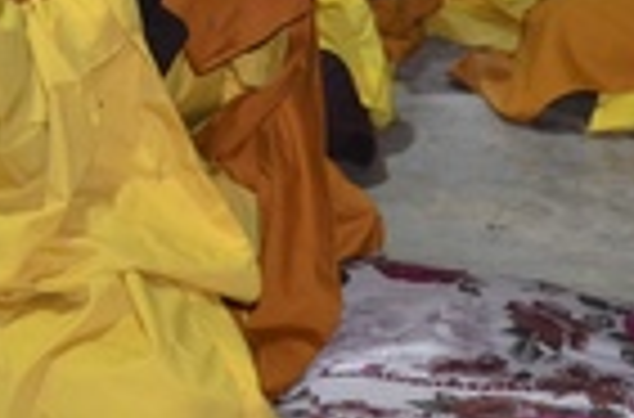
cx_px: -193
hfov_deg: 12.1
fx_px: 2914
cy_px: -285
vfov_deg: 8.0
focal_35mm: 166
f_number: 5
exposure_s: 1/60
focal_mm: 24
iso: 1000
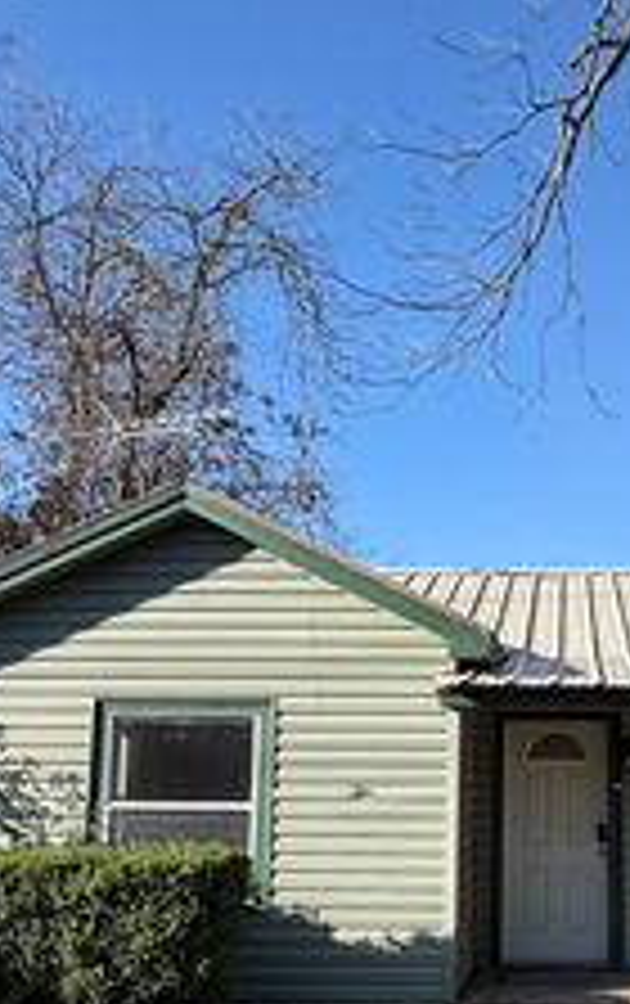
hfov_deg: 35.5
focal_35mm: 34
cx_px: 549
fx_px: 931
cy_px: 671
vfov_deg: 55.4
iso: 40
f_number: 2.2
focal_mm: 2.22
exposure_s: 1/770
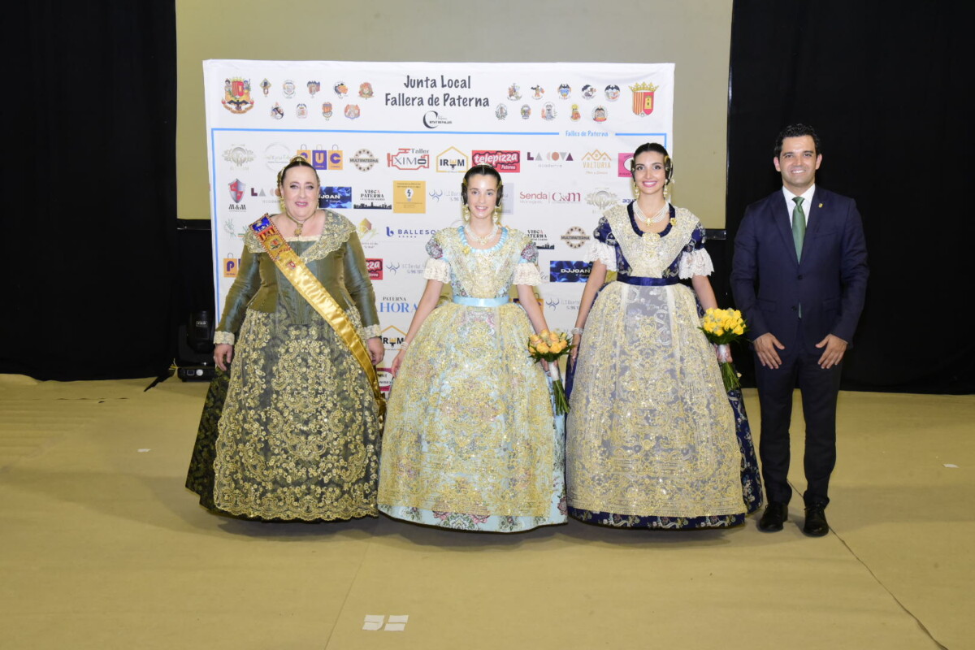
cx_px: 488
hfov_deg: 41.1
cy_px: 325
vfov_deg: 28.1
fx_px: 1300
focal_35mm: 48
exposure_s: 1/160
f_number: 11
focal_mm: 48
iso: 6400
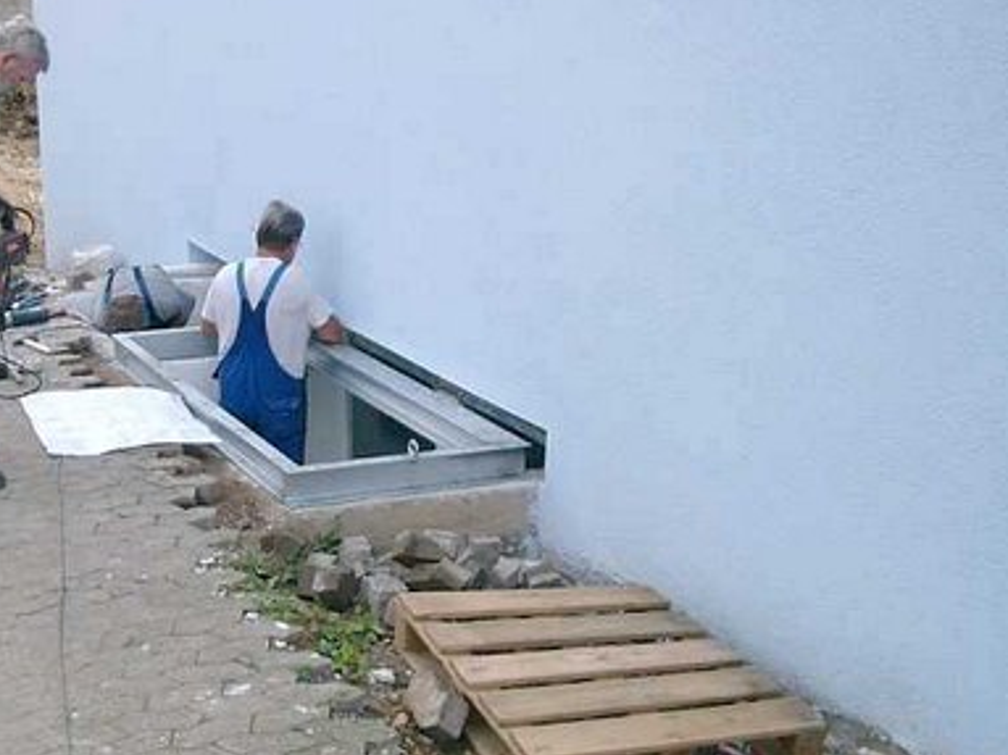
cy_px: 508
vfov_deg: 25.1
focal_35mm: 58
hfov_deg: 33.0
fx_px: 1688
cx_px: 342
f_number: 2.6
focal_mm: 7.6
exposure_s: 1/640
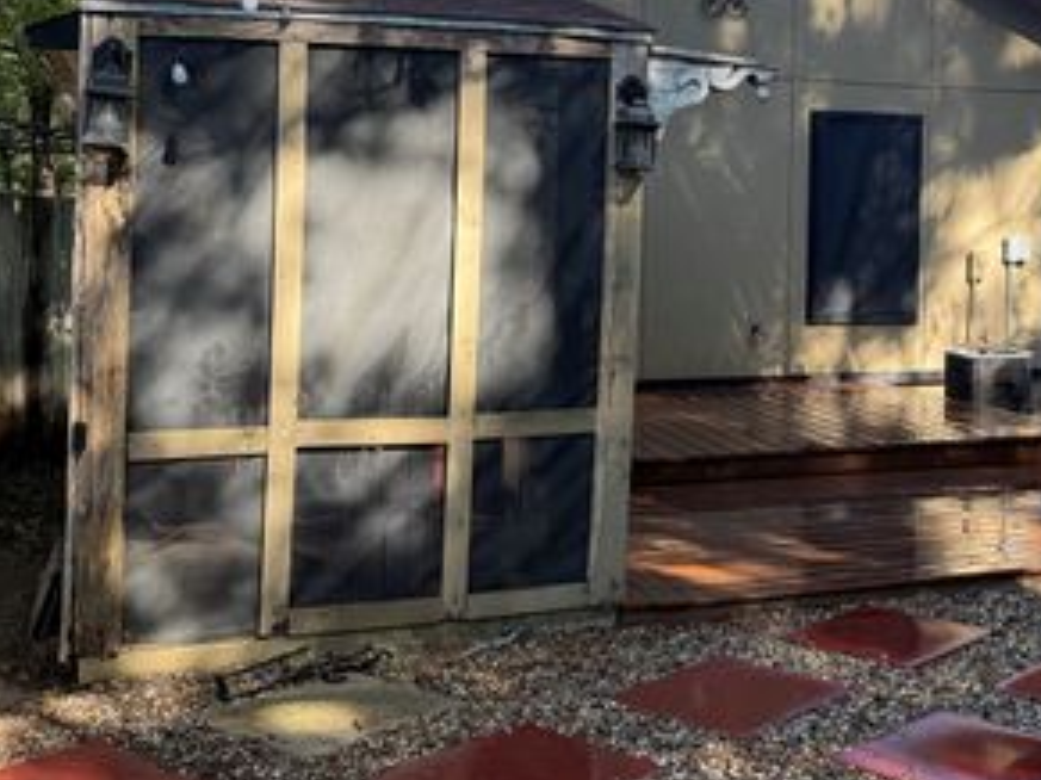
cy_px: 331
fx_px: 1473
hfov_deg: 38.1
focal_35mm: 49
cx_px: 762
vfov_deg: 29.6
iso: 100
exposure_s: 1/368
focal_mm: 6.76
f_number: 1.78
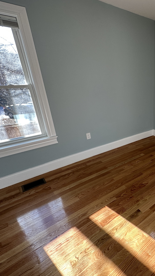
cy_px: 141
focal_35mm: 21
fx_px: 153
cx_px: 147
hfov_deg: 46.8
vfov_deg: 83.8
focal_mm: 2.22
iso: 100
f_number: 2.2
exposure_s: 1/120
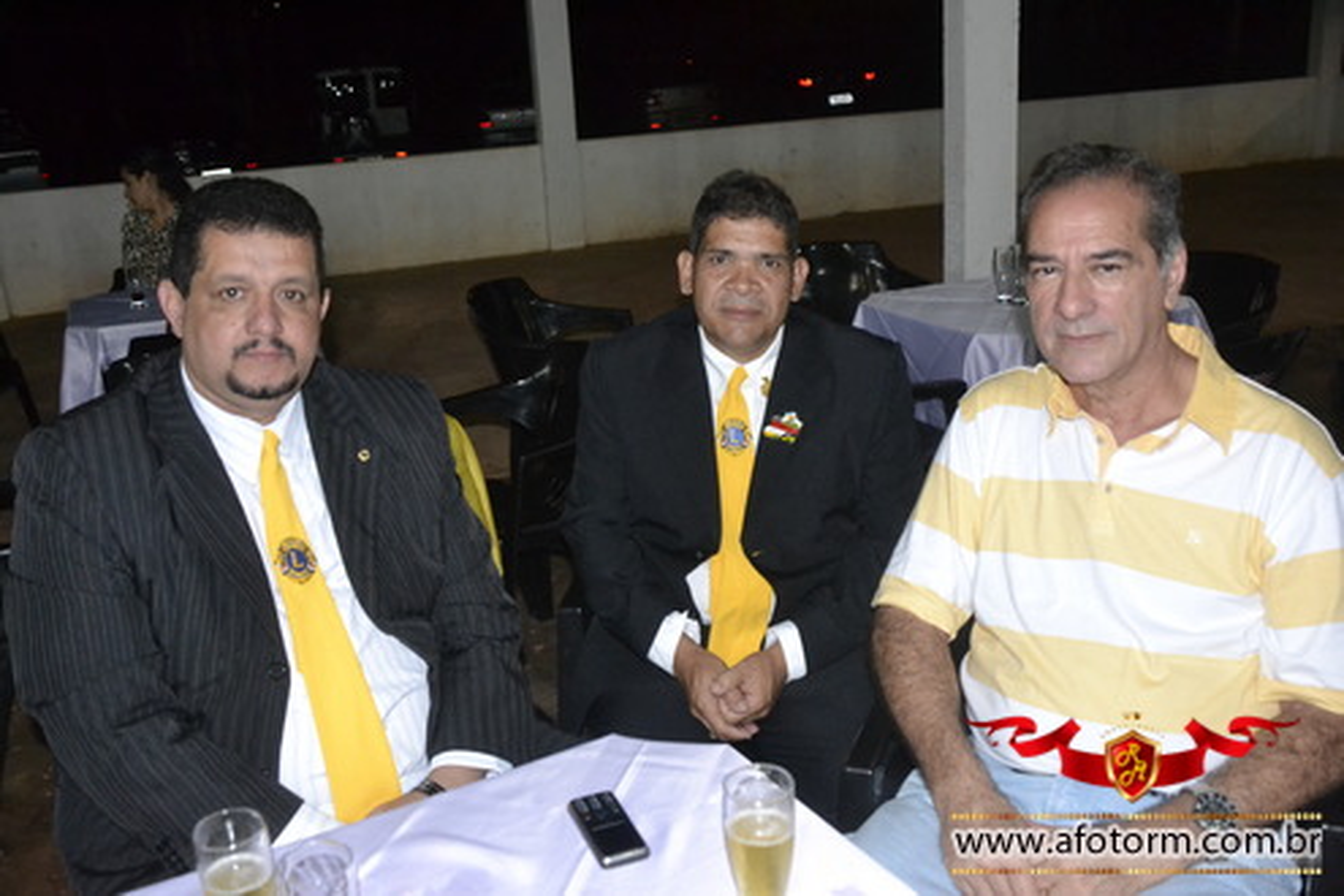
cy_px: 448
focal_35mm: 36
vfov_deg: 36.9
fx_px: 1344
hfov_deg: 53.1
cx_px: 672
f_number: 3.8
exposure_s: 1/60
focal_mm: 24
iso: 3200
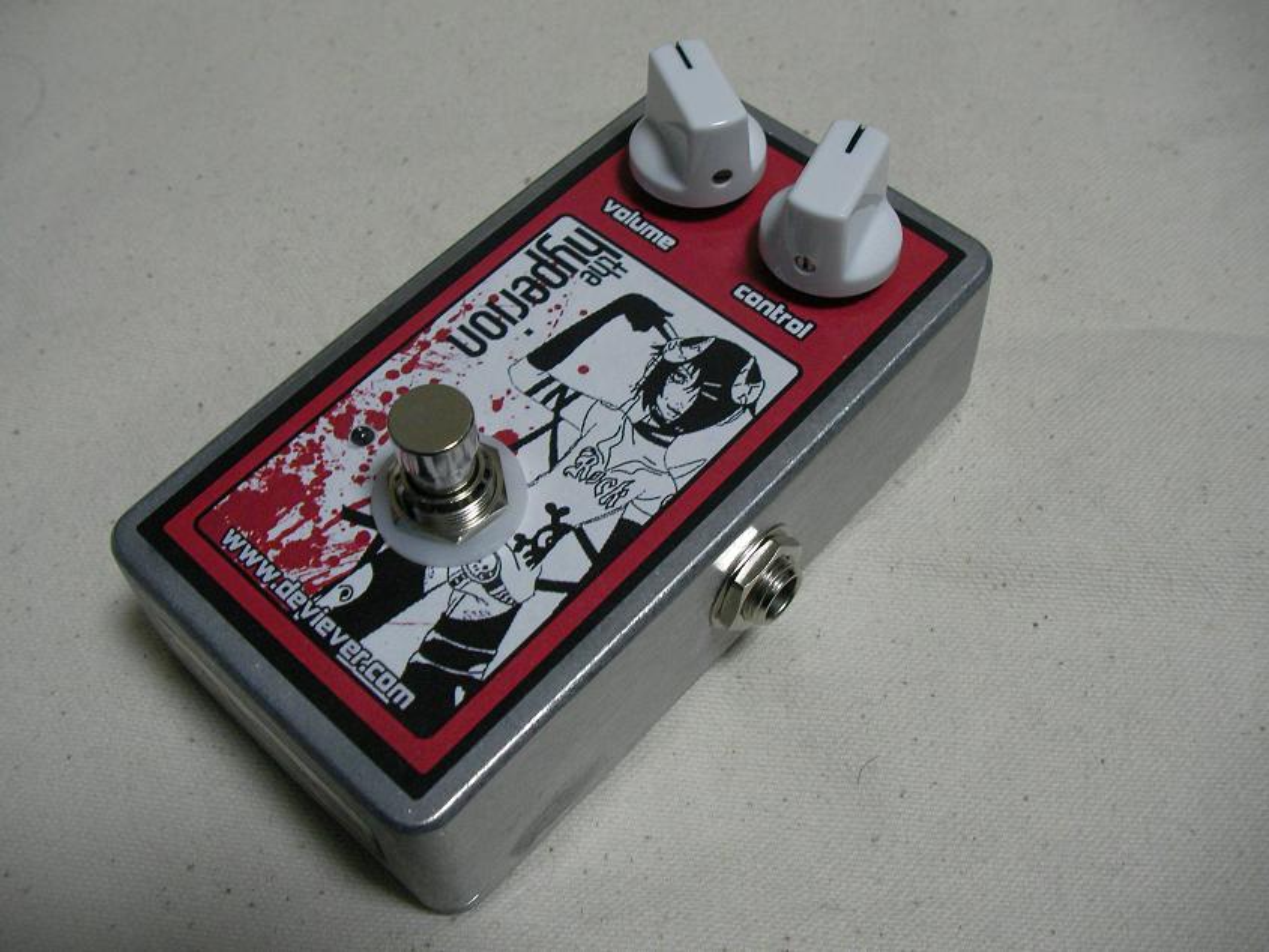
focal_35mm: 38
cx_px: 634
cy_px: 476
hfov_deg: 49.0
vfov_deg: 37.7
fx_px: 1393
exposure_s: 1/13.2
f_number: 3.5
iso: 200
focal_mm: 6.3
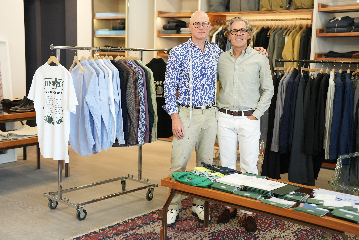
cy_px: 120
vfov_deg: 27.0
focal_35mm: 50
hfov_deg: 39.6
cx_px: 180
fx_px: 499
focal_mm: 50
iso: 2000
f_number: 2.2
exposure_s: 1/640
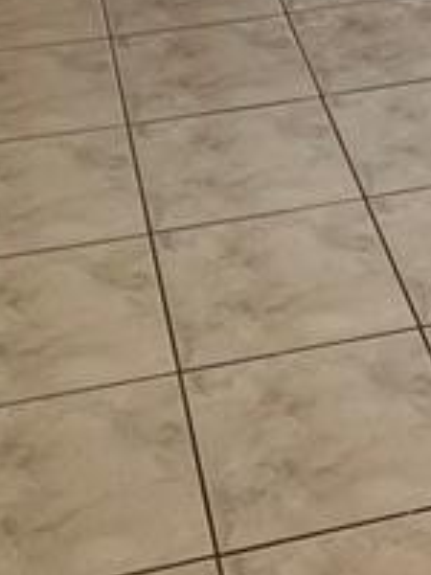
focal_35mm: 100
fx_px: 1660
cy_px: -365
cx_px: 523
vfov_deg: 17.1
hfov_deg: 14.3
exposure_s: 1/95
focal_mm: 4.25
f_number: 1.8
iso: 100
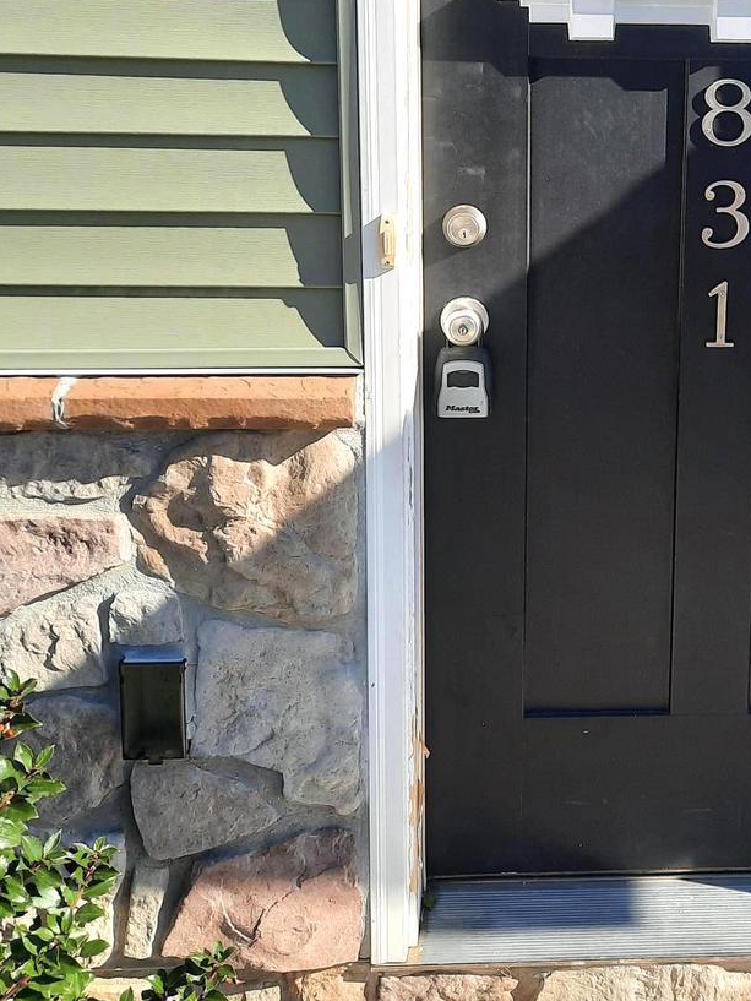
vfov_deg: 39.5
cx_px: 640
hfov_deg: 29.9
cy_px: 268
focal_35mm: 47
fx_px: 1359
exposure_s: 1/663
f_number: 2
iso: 32
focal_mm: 4.6
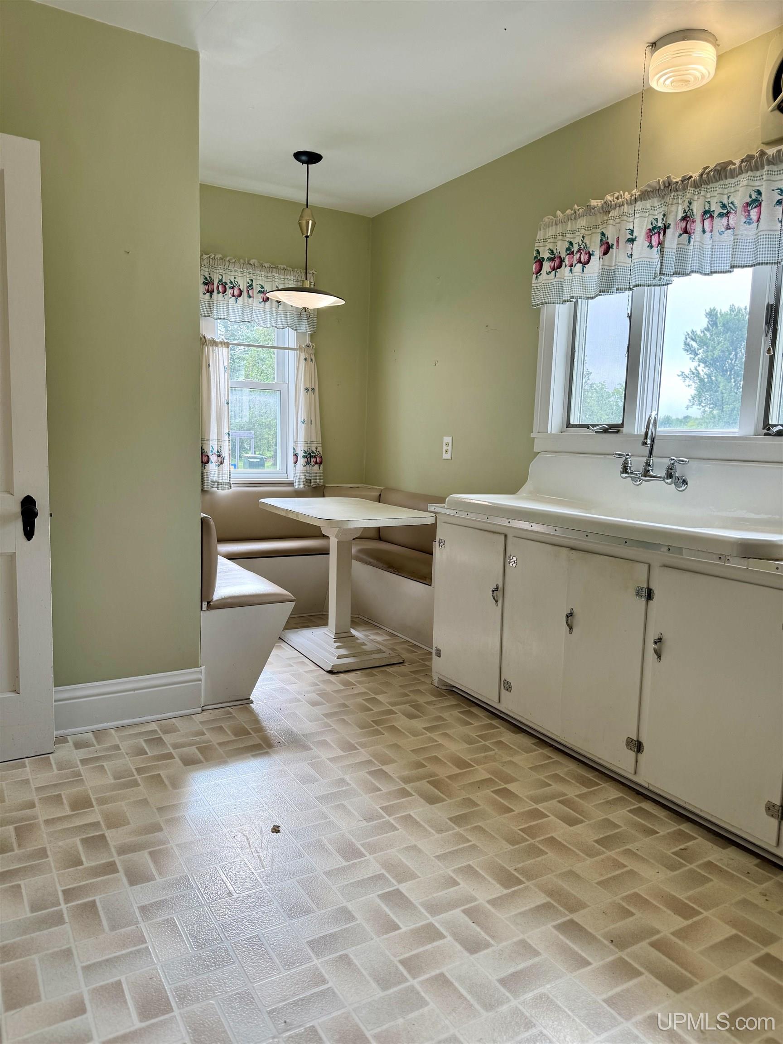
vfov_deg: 71.6
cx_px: 392
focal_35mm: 24
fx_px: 724
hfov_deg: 56.8
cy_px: 522
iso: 80
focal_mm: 6.76
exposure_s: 1/227
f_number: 1.78
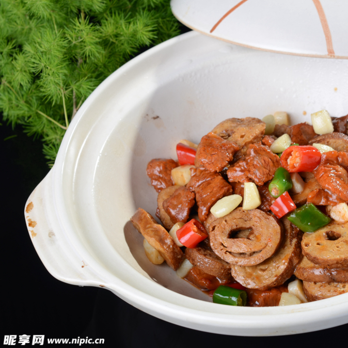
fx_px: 1319
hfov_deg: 15.0
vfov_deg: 15.0
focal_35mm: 116
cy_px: 175
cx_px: 260
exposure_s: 1/125
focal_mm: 60
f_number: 8
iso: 100
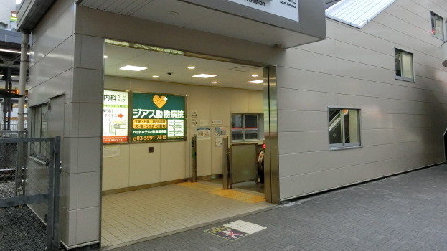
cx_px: 225
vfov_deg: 41.2
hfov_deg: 67.9
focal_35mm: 28
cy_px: 98
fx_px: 332
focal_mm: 4.5
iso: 400
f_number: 3.5
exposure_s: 1/80
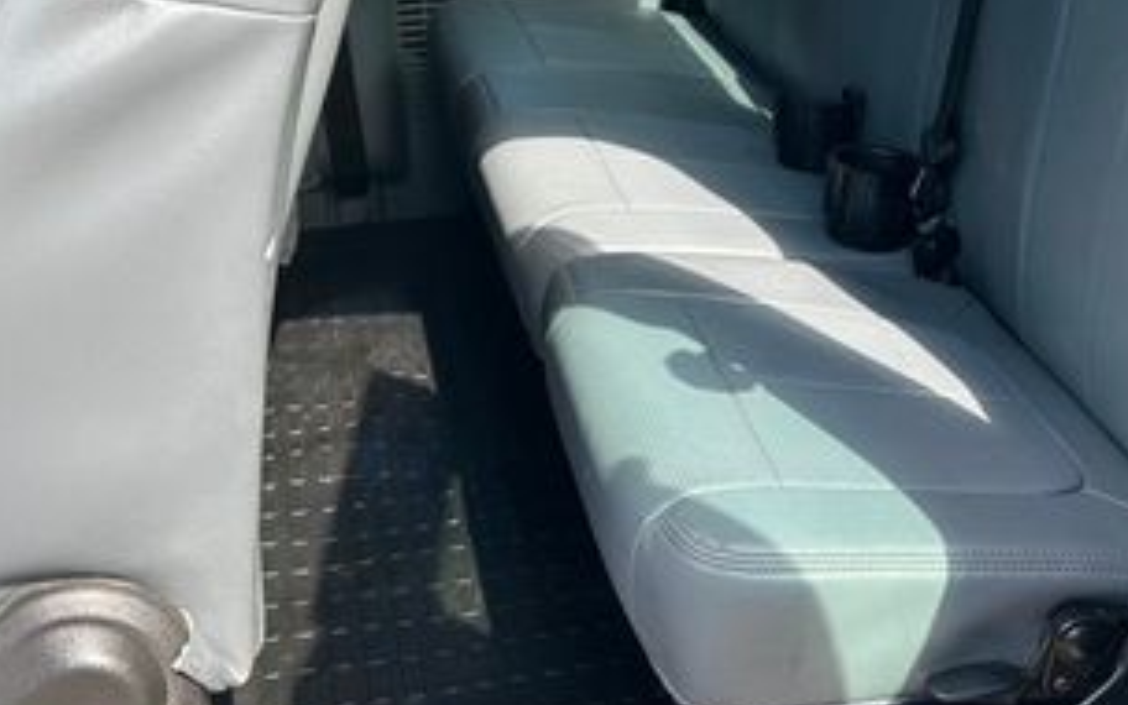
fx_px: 1783
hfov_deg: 34.9
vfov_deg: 22.4
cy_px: 341
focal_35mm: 58
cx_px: 694
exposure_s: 1/521
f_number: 1.5
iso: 50
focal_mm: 5.7
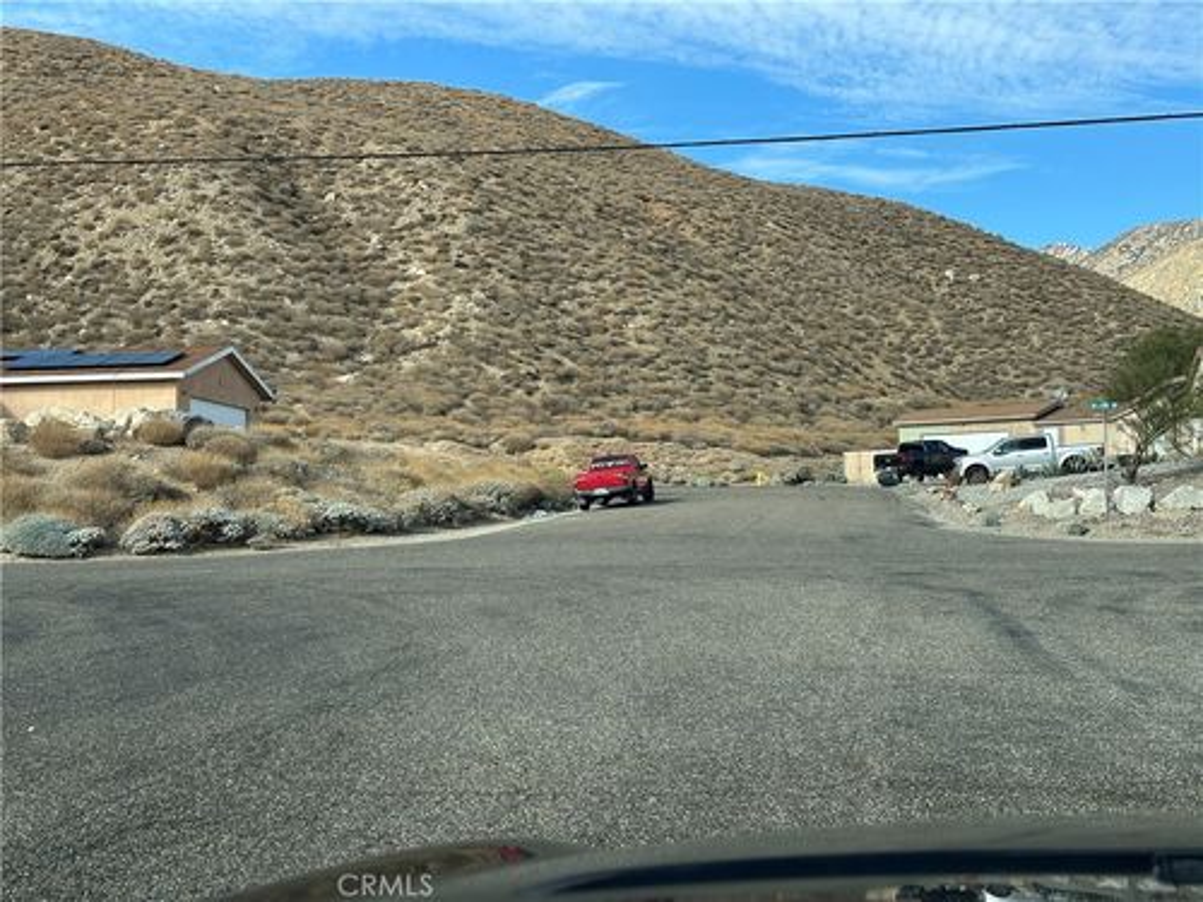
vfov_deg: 30.3
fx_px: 1668
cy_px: 451
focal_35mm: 48
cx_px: 602
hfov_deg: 39.7
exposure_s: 1/1751
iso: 64
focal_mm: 6.86
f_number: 1.78
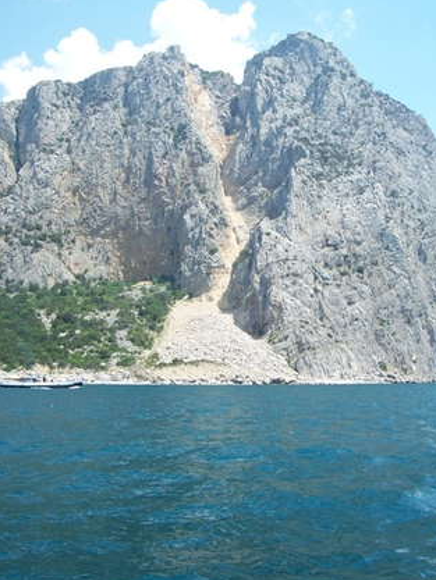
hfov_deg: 35.1
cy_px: 287
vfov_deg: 45.8
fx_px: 688
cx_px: 233
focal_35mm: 41
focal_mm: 6.3
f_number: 2.8
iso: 80
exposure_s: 1/800
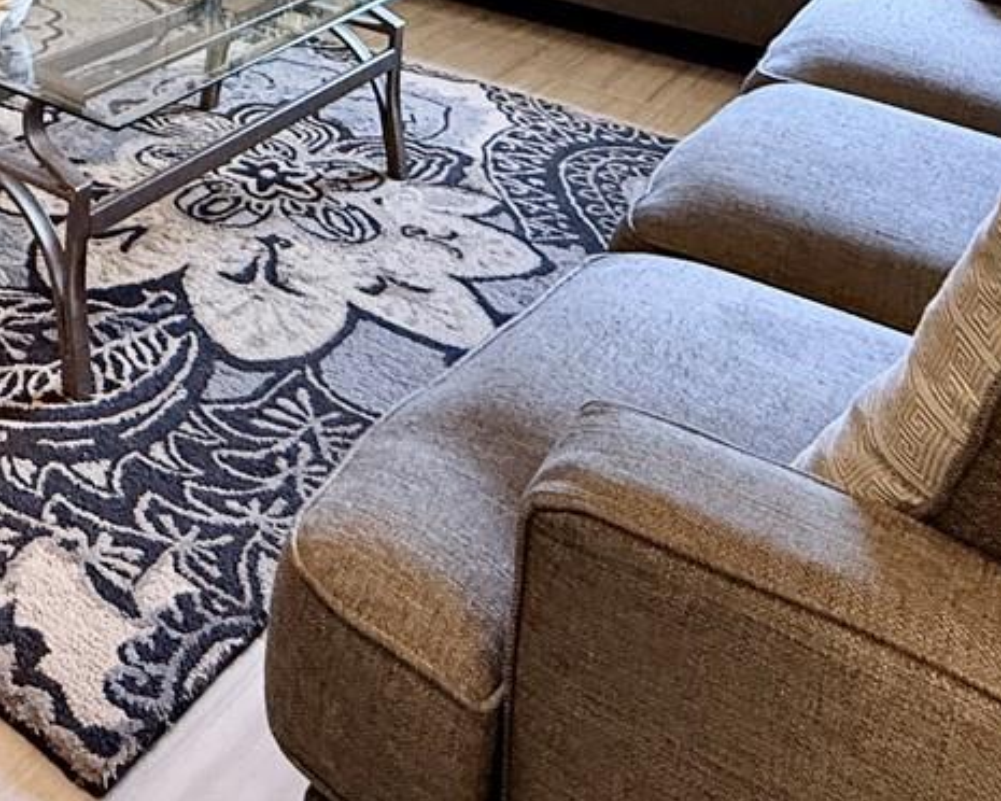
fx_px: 1392
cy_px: -420
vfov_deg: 24.5
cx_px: -140
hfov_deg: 33.6
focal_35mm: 47
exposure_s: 1/60
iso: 320
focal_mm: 2.22
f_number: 2.2
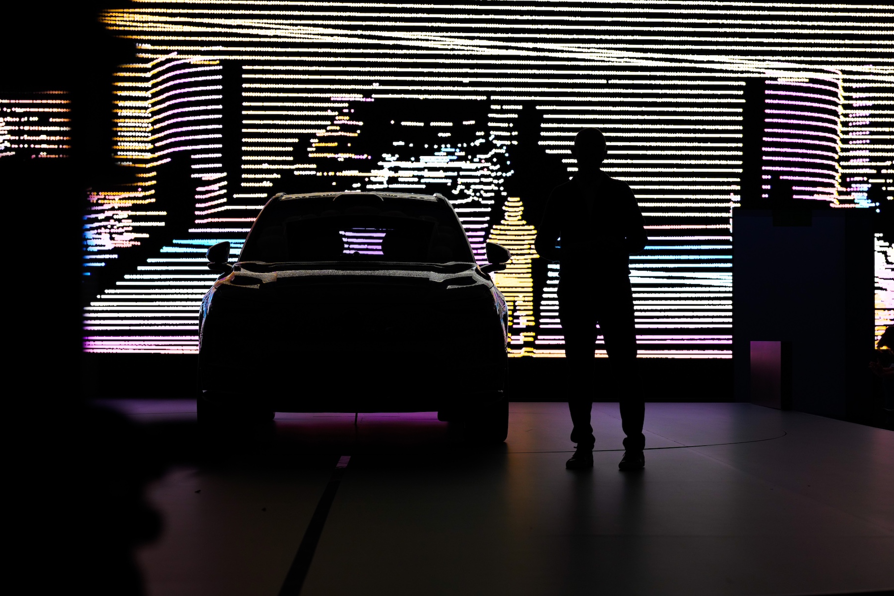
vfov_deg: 18.4
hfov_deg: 27.3
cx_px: 436
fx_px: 1838
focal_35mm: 74
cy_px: 283
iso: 800
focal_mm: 70
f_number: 4
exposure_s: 1/125
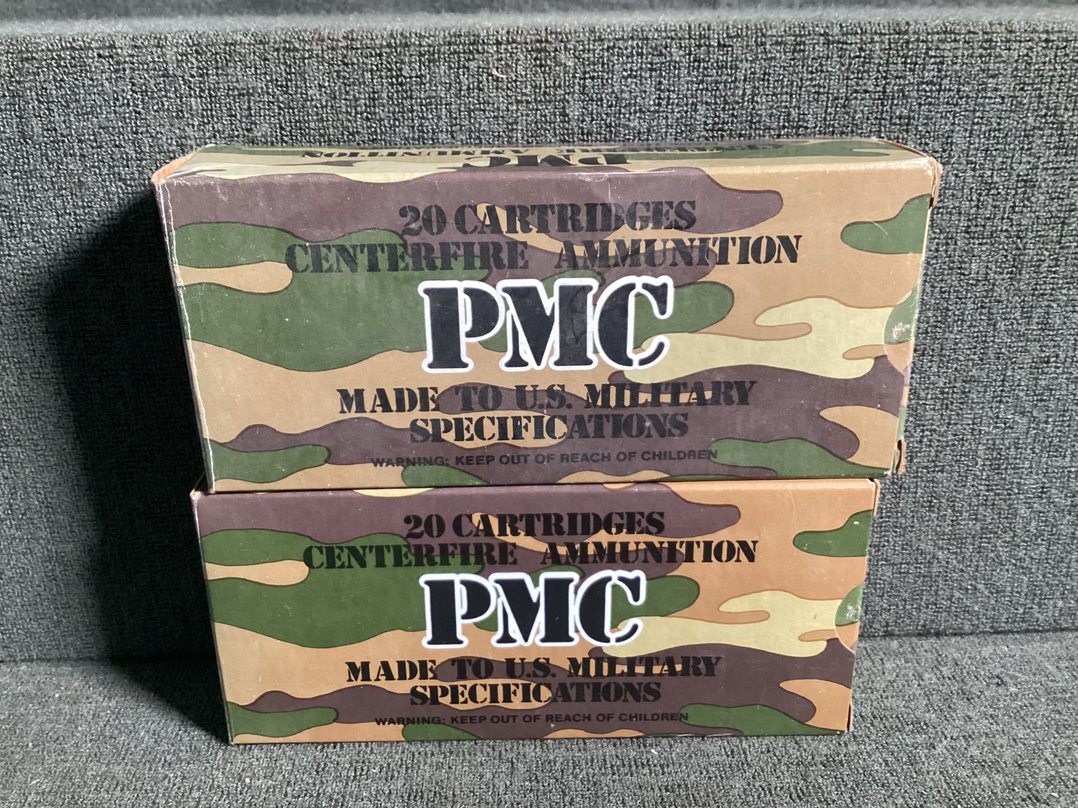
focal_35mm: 31
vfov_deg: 45.4
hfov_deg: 58.3
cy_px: 404
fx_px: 965
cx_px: 539
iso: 250
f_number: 2.4
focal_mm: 3.3
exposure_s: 1/40
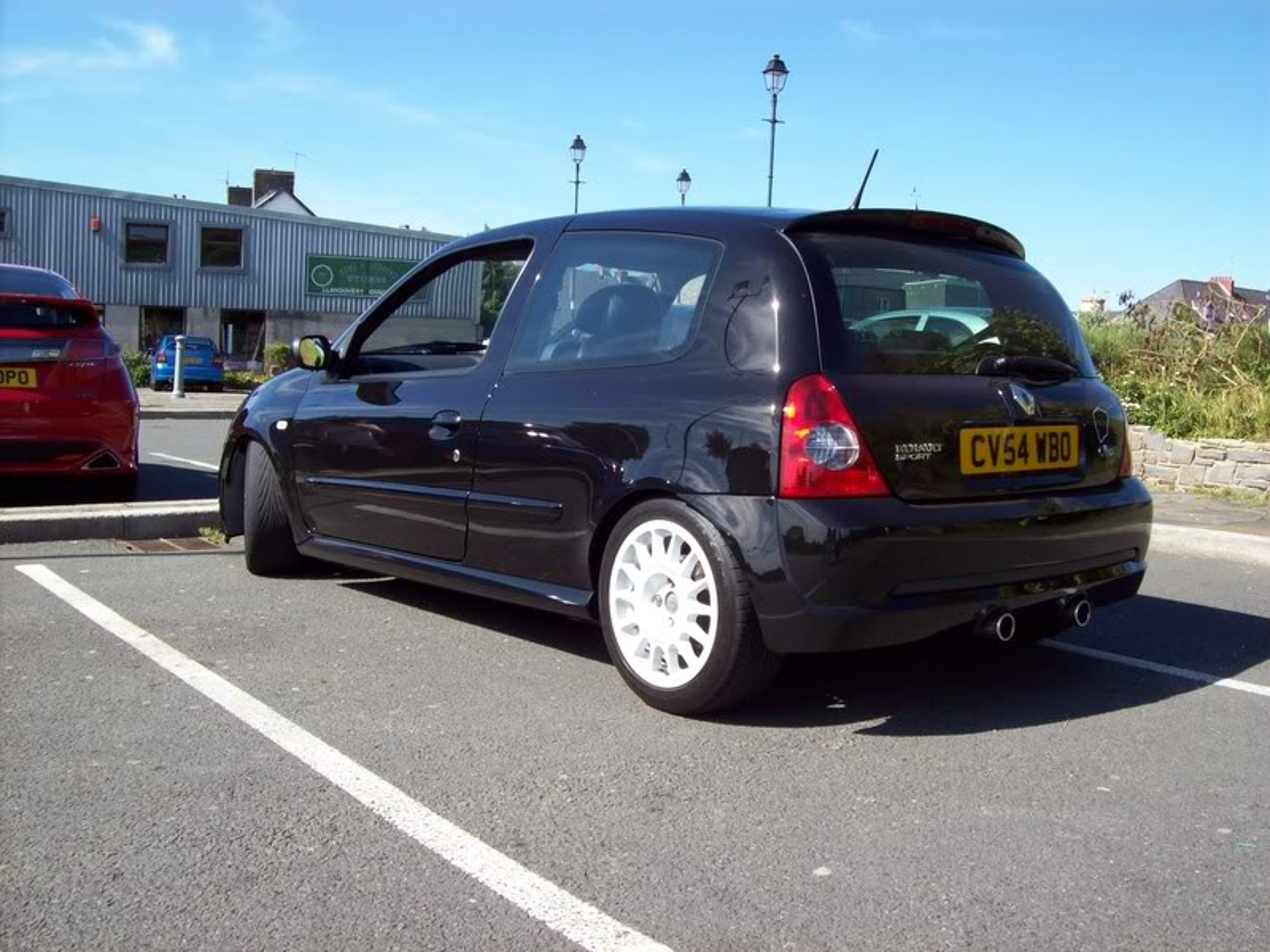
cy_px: 476
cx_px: 635
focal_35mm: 36
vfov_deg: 39.6
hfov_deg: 51.4
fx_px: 1321
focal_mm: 6
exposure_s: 1/316
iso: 80
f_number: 4.8
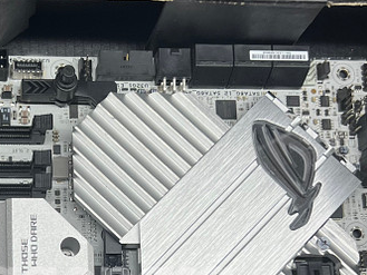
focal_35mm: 79
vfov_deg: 18.1
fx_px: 838
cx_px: 35
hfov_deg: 24.0
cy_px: 283
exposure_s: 1/324
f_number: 1.5
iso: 50
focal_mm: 5.7
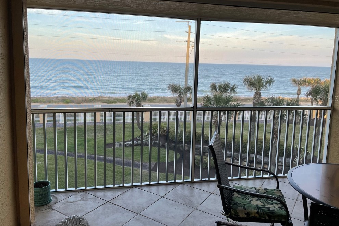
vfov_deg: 46.3
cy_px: 98
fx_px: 264
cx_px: 164
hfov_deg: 65.5
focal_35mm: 28
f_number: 1.6
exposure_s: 1/309
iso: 32
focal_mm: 4.2
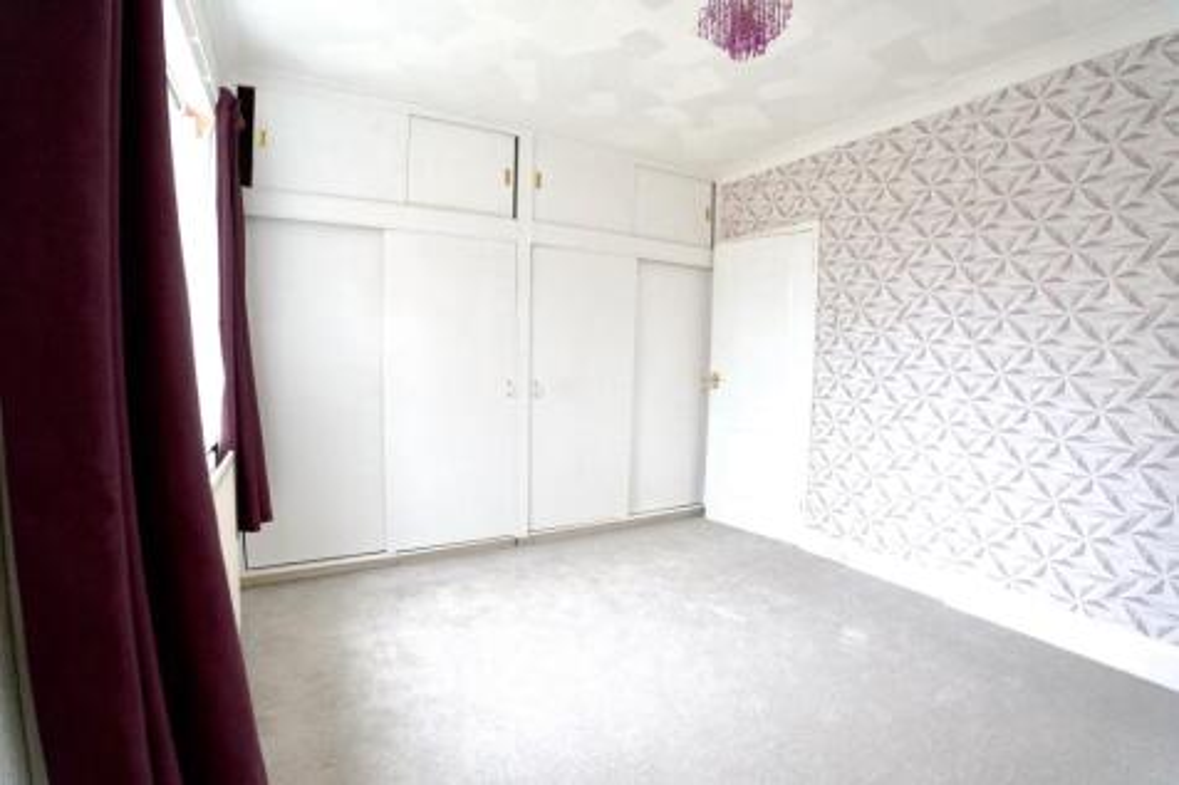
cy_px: 392
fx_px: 524
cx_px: 590
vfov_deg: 73.7
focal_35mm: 16
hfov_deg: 96.8
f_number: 7.1
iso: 4000
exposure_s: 1/100
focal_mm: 16
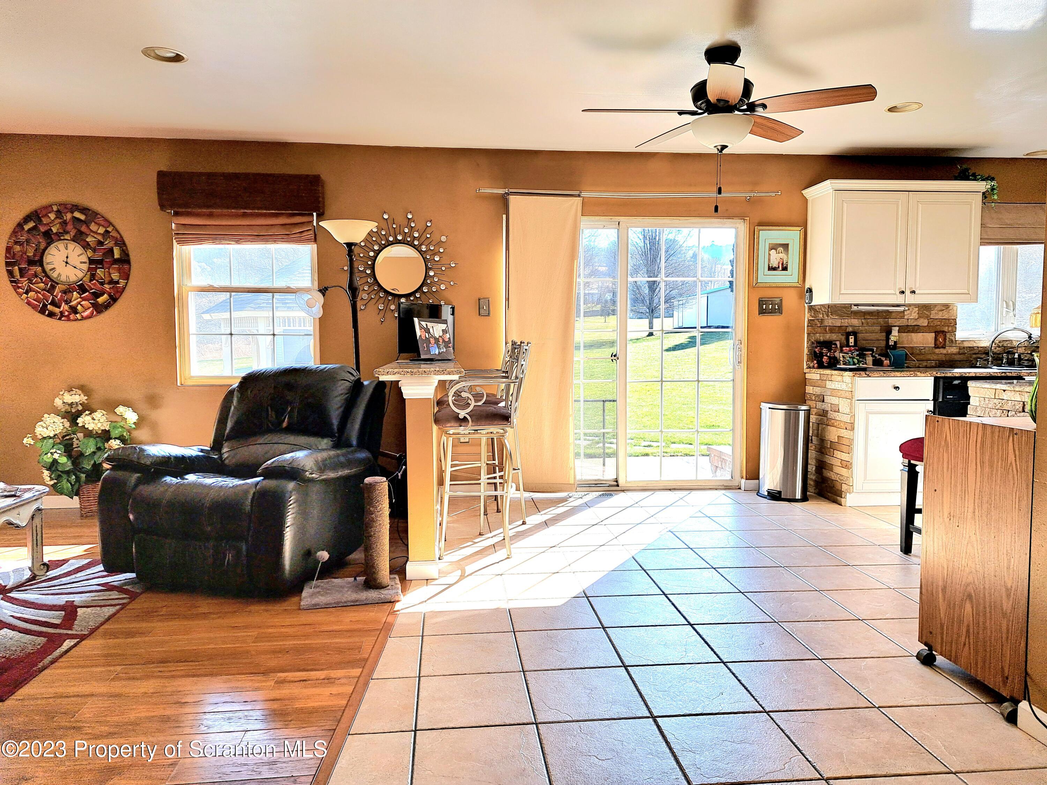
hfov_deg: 71.6
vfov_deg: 56.8
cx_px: 524
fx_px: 726
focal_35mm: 24
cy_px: 392
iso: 50
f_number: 1.8
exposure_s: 1/164
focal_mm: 5.23
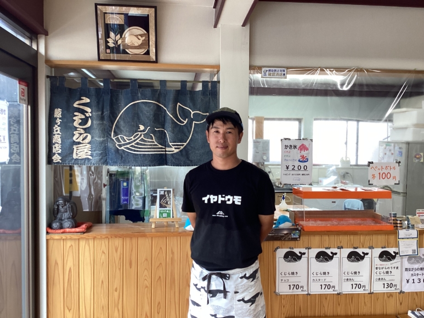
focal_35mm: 31
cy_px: 159
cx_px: 212
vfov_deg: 45.5
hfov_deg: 58.3
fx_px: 380
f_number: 2.4
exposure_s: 1/50
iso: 64
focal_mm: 3.3
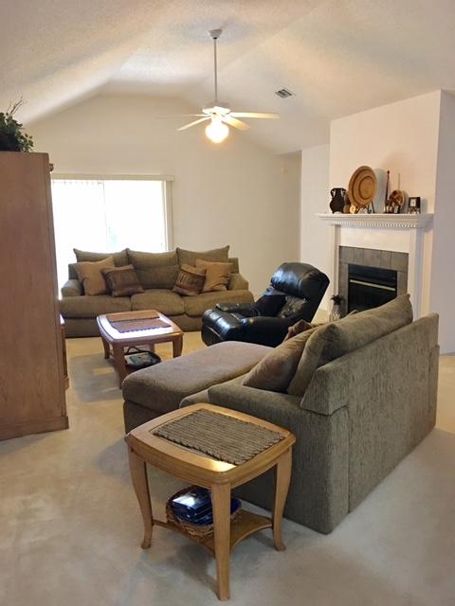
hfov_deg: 48.2
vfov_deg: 61.7
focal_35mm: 29
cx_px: 228
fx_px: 508
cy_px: 303
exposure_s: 1/15
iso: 100
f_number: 2.2
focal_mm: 4.15
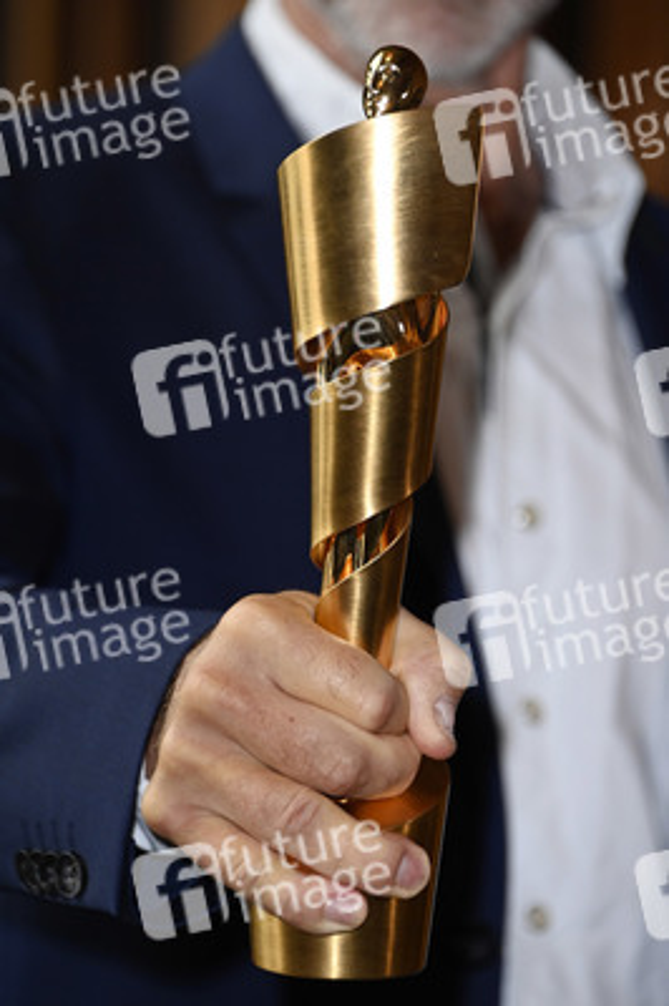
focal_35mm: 250
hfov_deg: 5.5
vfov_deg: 8.2
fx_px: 6980
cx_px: 334
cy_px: 503
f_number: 5.6
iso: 1250
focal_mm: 250
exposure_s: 1/200
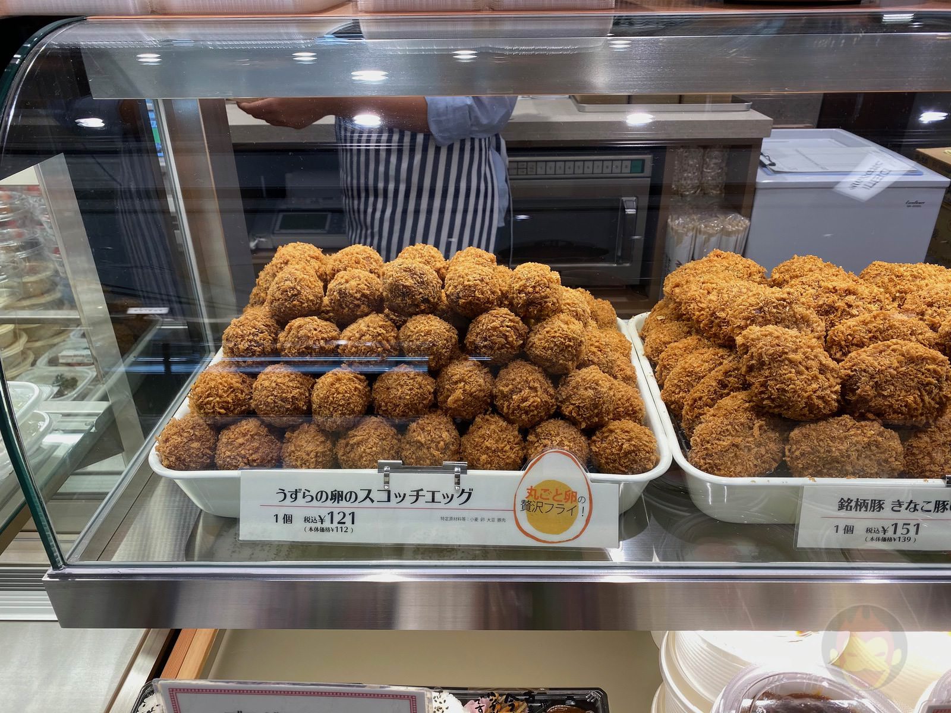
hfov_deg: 67.3
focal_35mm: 26
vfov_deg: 53.1
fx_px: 714
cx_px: 476
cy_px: 356
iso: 50
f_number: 1.8
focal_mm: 4.25
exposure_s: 1/100
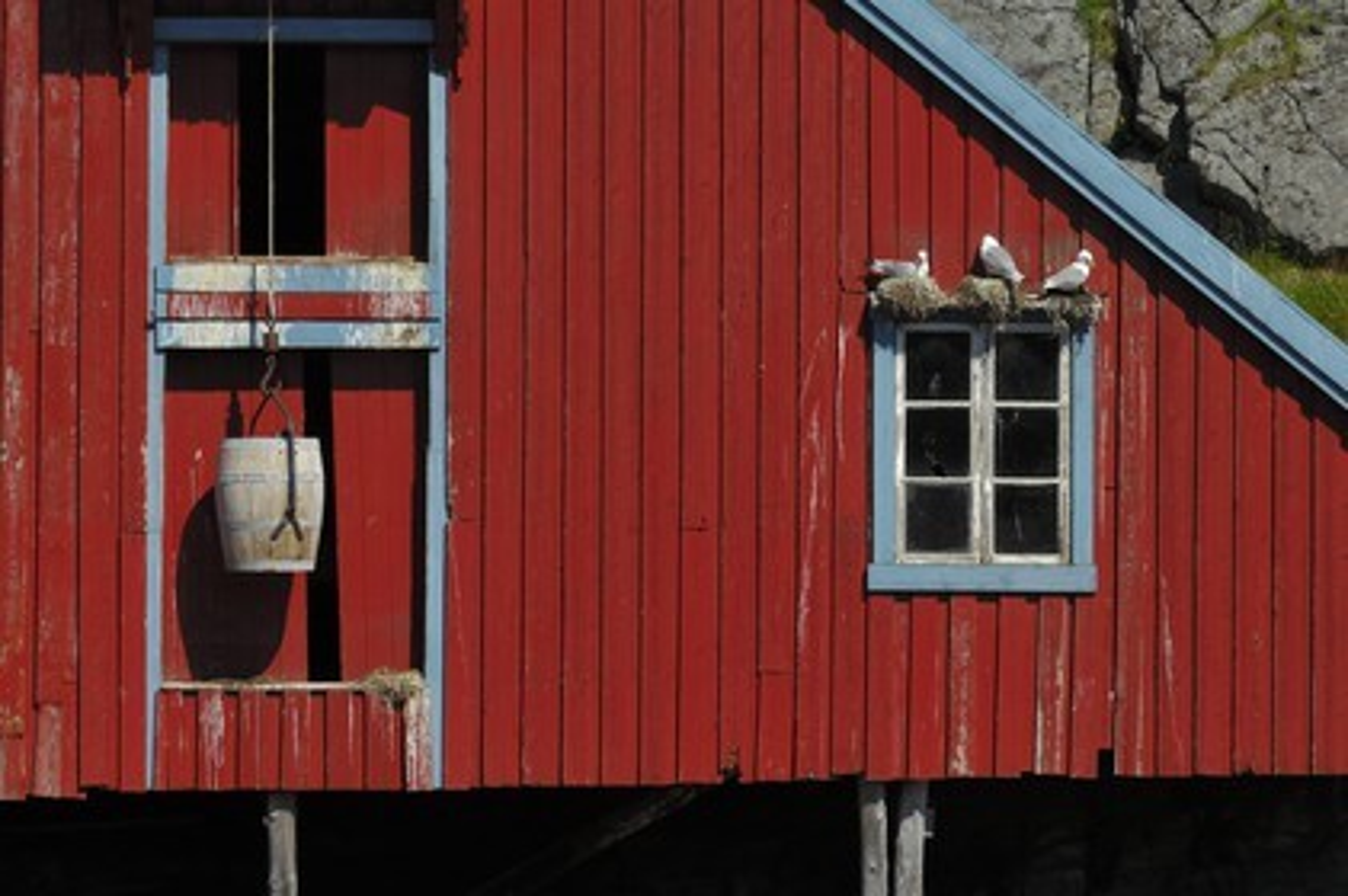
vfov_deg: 8.7
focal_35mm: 158
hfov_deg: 13.1
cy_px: 448
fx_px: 5893
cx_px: 674
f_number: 8.5
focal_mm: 105
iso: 100
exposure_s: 1/320
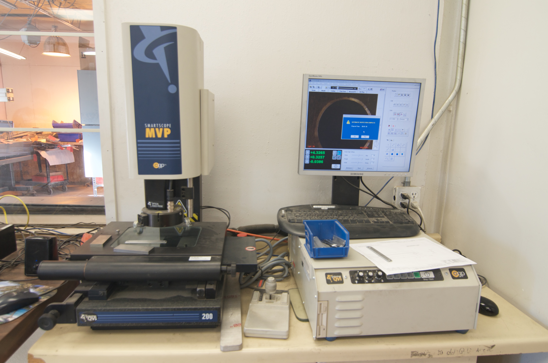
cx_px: 274
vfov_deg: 55.9
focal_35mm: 22
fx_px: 342
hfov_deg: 77.4
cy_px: 182
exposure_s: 1/80
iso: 500
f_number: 5
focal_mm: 15
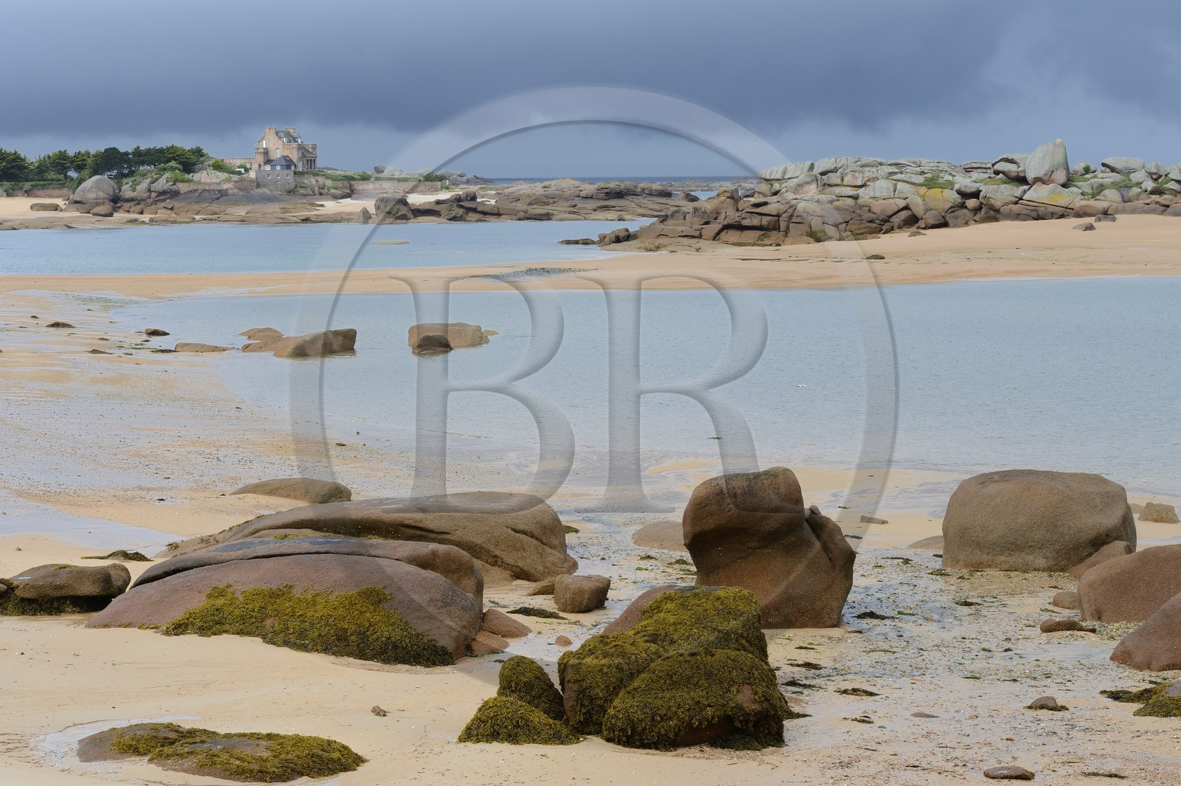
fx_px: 2295
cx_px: 590
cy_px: 393
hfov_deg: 28.9
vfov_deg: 19.4
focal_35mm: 70
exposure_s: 1/320
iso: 400
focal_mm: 70
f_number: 13
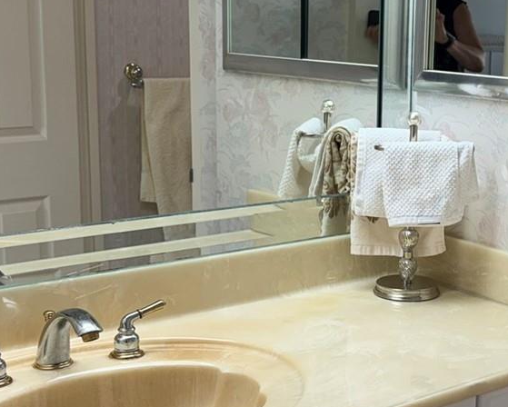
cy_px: 217
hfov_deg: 27.6
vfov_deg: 22.8
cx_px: 418
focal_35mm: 67
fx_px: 1008
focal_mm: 6.76
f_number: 1.78
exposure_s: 1/120
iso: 64
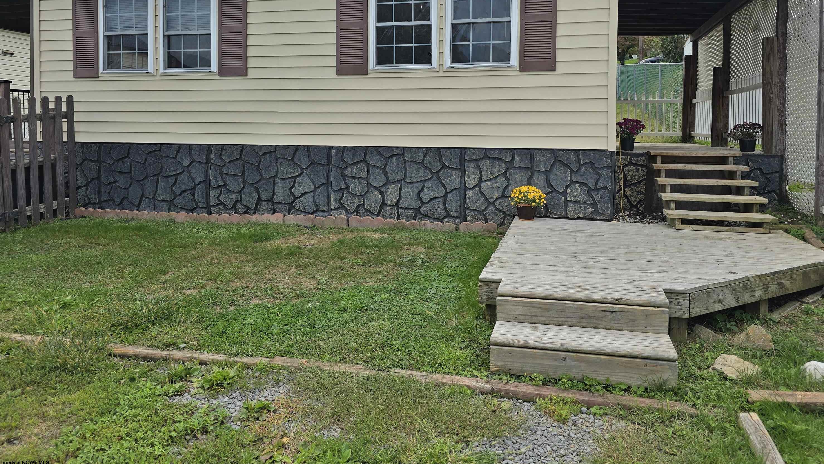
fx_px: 568
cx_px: 419
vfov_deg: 43.6
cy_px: 145
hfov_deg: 71.9
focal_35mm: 26
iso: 12
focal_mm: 6.3
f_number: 1.7
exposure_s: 1/887
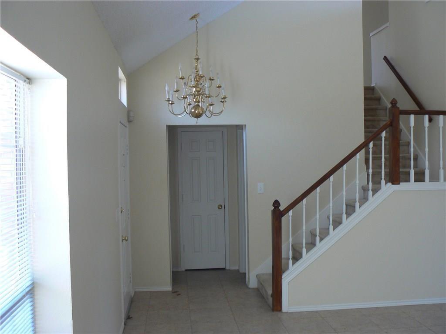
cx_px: 223
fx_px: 464
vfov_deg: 39.7
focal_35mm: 36
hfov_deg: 51.4
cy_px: 167
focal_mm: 6
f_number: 2.8
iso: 100
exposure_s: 1/30
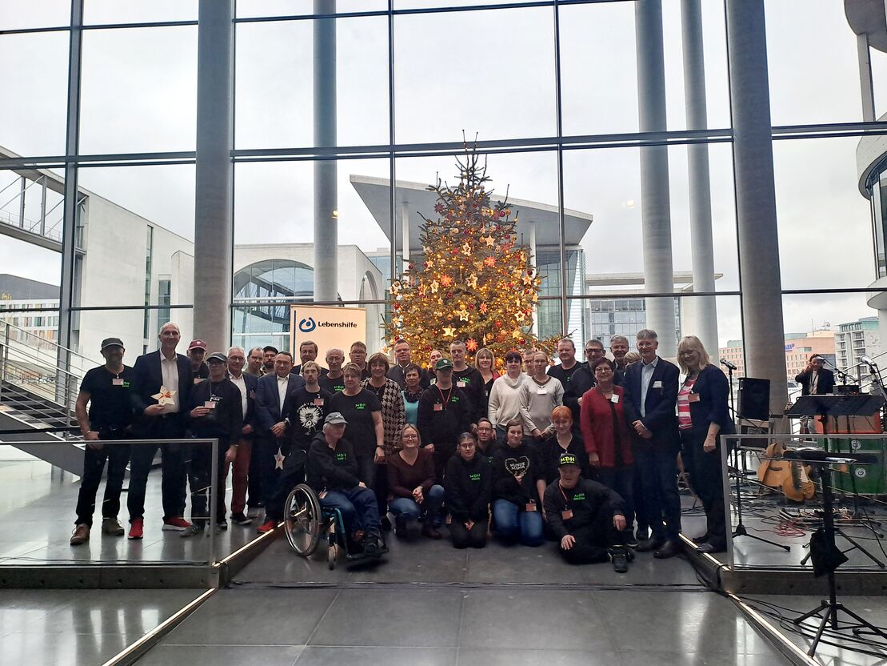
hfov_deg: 69.4
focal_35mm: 25
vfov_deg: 54.9
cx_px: 444
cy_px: 333
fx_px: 641
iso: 40
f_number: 1.8
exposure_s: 1/120
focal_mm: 4.65
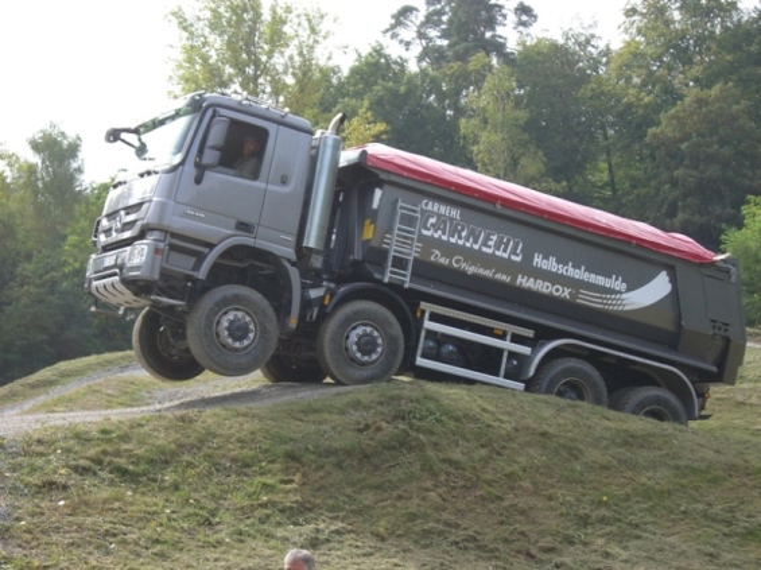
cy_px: 285
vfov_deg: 15.7
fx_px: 2065
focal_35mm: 94
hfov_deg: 20.9
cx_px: 380
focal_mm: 15.3
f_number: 4.6
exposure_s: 1/250
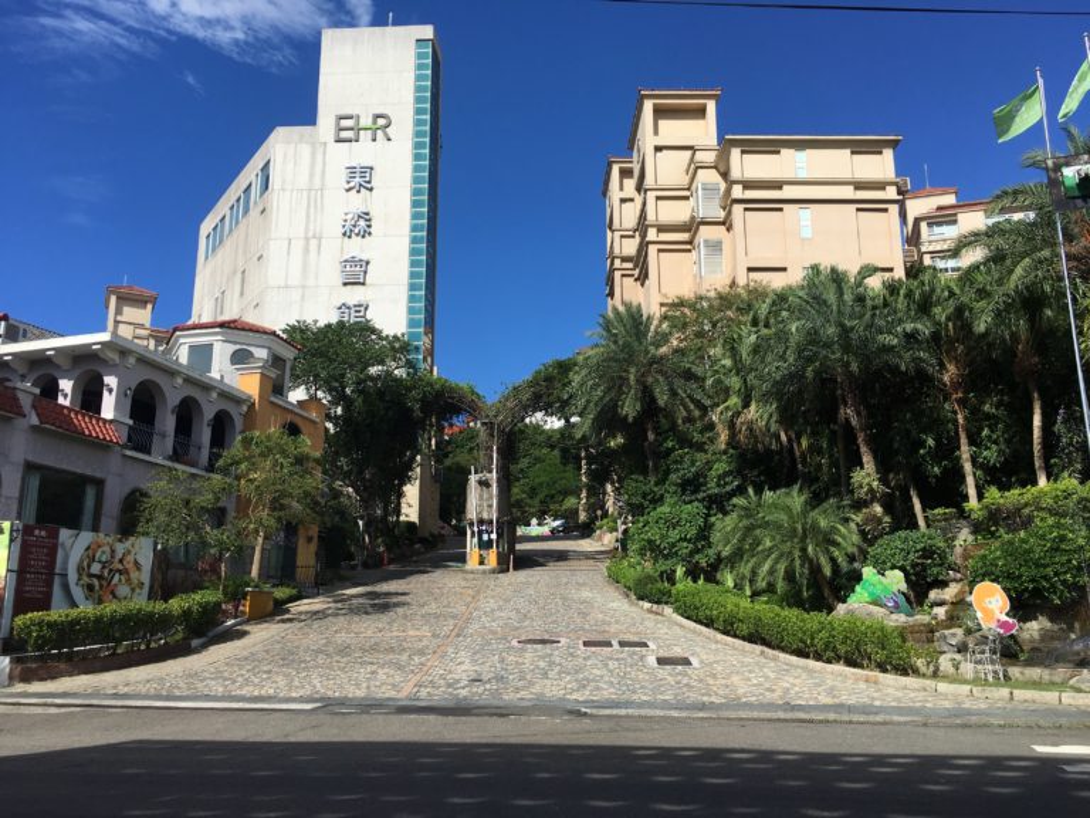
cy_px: 409
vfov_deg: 48.2
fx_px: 913
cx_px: 545
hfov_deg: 61.7
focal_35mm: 29
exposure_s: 1/2137
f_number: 2.2
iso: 25
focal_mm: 4.15
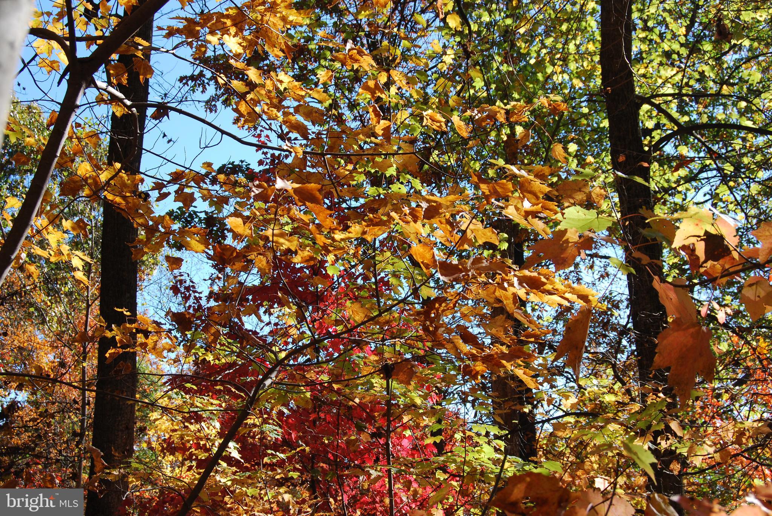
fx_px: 1127
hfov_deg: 37.8
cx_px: 386
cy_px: 258
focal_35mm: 52
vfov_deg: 25.8
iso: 200
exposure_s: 1/160
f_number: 10
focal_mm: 35
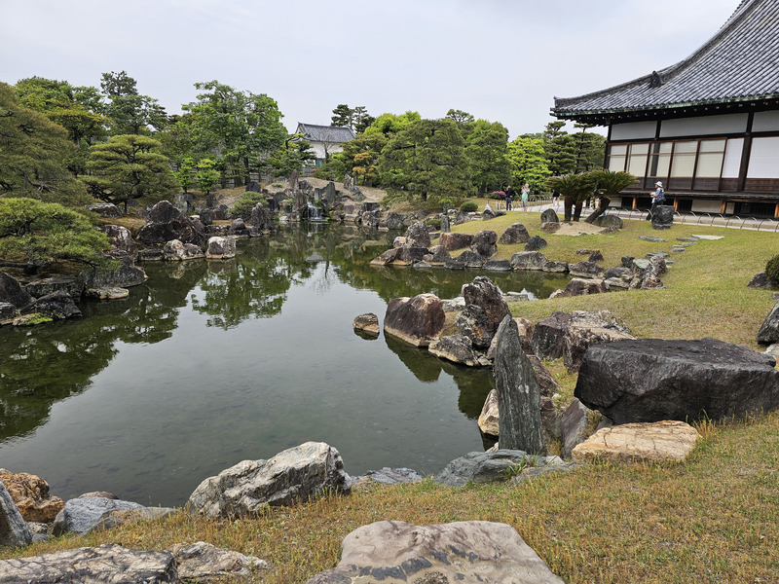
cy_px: 292
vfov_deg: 58.9
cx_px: 390
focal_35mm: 23
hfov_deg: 73.9
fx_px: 518
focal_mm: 6.3
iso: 10
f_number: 1.7
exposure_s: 1/180
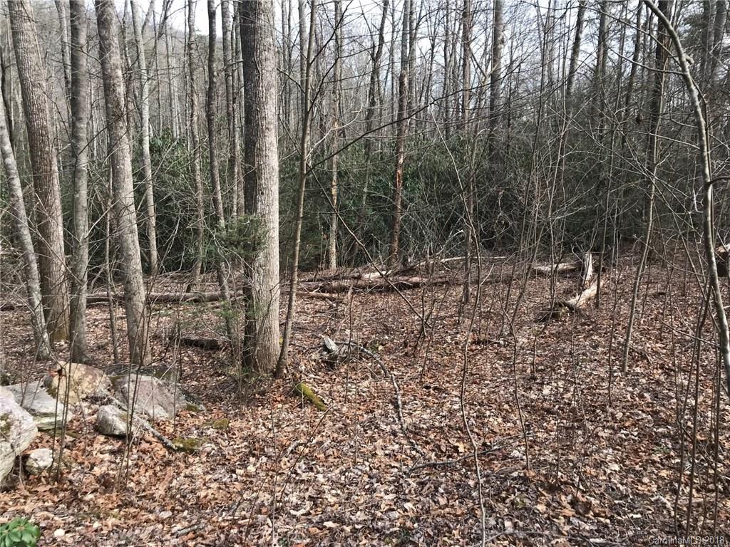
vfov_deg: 49.7
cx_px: 365
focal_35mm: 28
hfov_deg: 63.4
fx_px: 590
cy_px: 274
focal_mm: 3.99
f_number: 1.8
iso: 20
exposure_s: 1/187
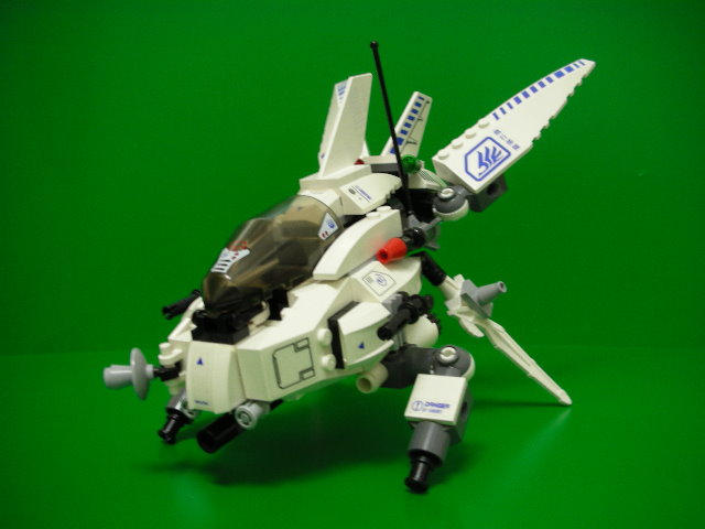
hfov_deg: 52.6
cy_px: 264
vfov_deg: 40.7
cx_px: 352
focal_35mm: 35
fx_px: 713
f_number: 3
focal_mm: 5.8
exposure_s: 1/4
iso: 103
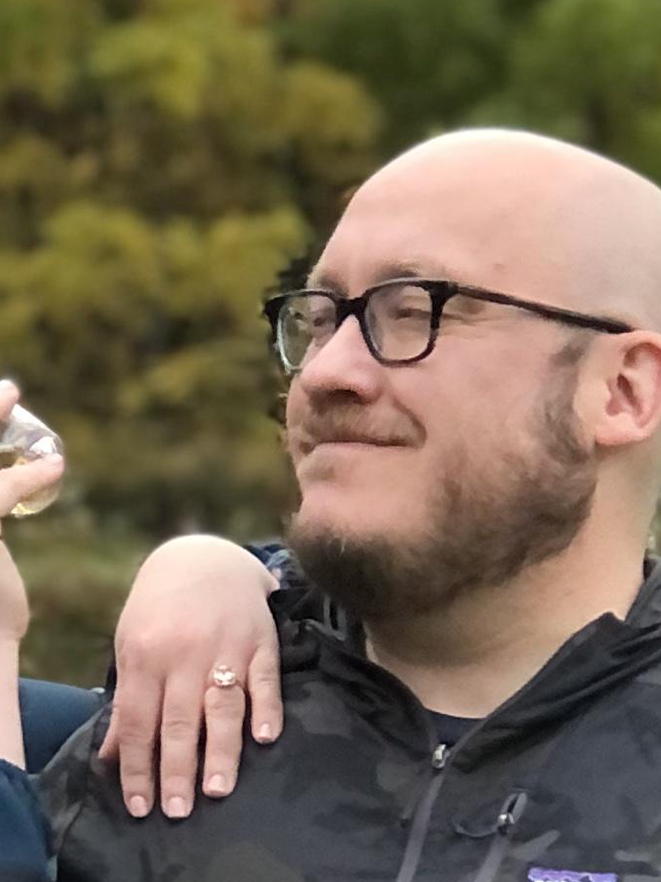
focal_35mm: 256
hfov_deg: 5.8
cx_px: 186
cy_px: 767
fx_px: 6521
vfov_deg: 7.7
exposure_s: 1/30
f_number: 2.8
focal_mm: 6.6
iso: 64
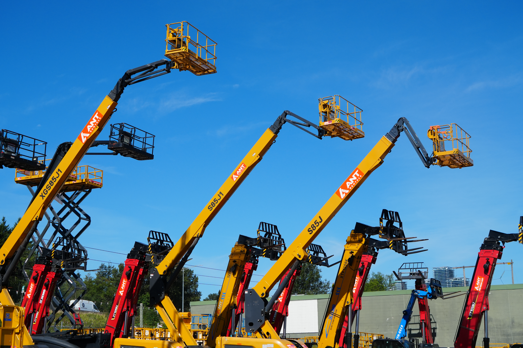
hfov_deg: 35.9
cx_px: 262
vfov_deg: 24.4
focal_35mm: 56
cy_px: 174
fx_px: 806
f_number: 5
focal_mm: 37
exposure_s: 1/4000
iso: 400
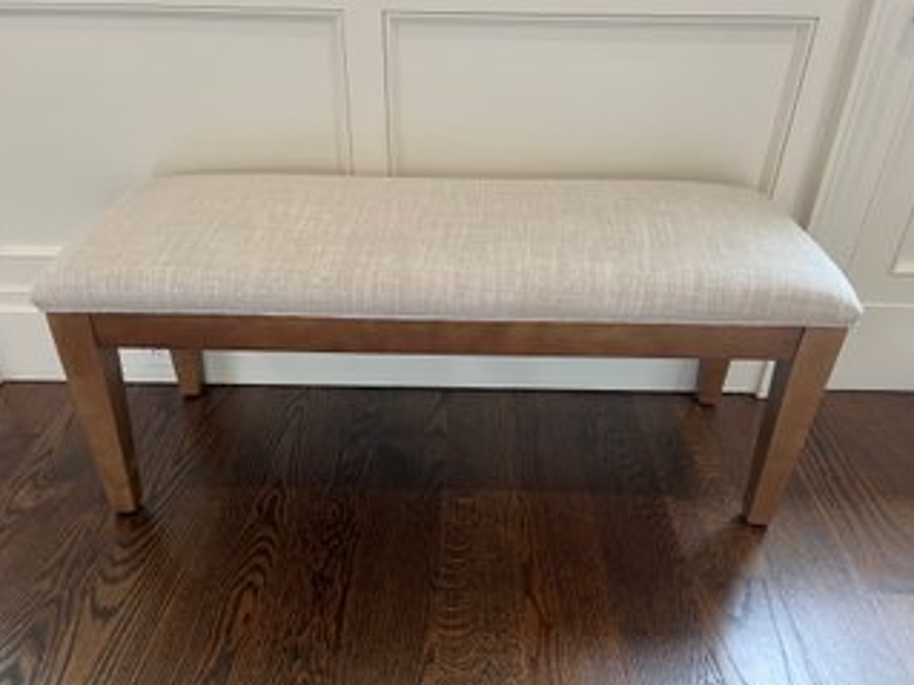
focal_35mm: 28
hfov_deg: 63.5
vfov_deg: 49.7
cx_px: 457
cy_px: 363
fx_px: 739
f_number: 1.5
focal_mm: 5.7
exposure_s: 1/60
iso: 160
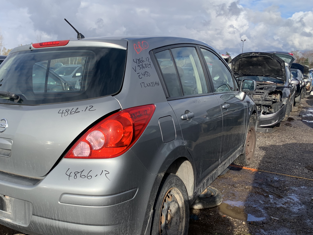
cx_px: 111
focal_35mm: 34
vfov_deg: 41.7
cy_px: 131
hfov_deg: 53.2
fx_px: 307
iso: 25
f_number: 1.8
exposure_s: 1/1634
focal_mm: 4.25
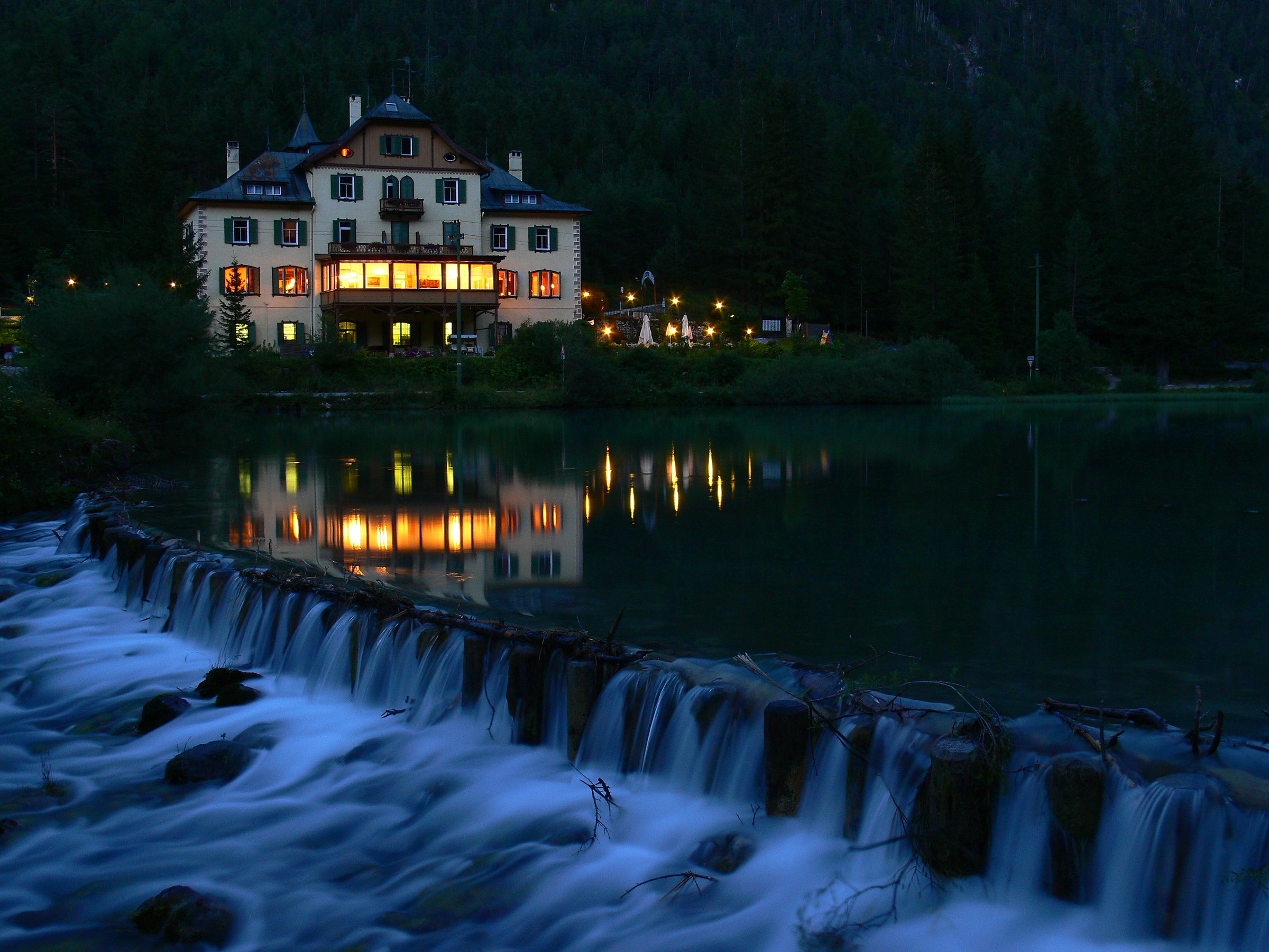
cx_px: 634
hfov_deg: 44.8
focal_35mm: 42
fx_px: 1540
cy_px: 476
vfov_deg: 34.3
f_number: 5.6
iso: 80
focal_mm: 8.8
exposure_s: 6
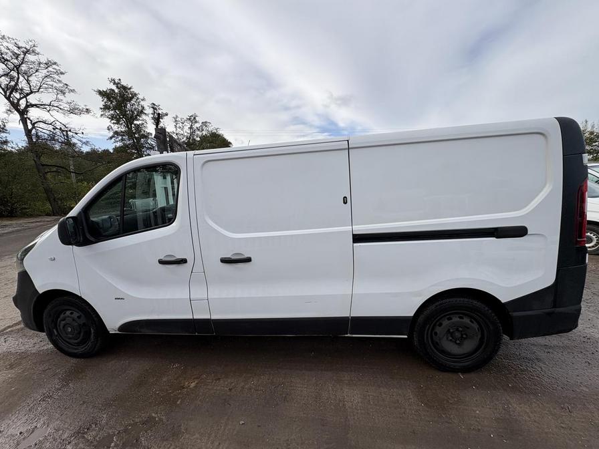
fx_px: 242
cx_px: 300
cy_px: 224
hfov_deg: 102.1
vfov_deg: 85.7
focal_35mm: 14
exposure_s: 1/1143
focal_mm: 2.22
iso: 40
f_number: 2.2
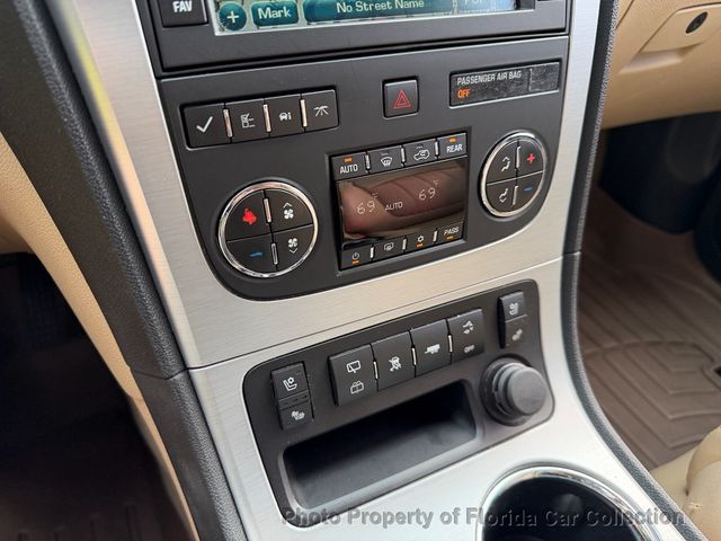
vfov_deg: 56.8
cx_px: 360
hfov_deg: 71.6
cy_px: 270
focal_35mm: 24
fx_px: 500
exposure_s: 1/211
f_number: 1.78
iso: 200
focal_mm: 6.76
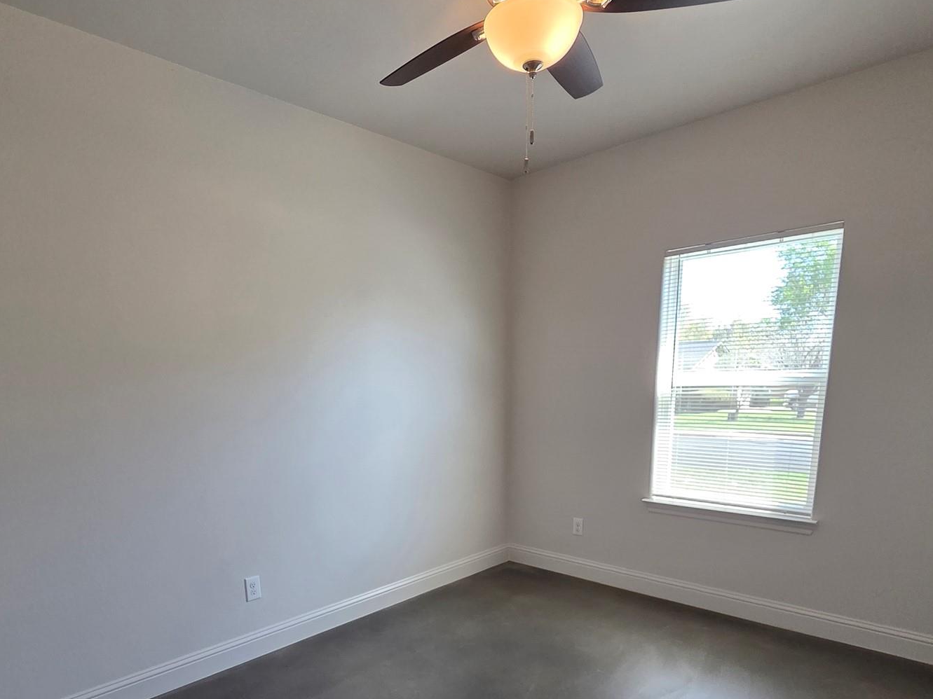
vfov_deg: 63.3
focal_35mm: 20
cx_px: 447
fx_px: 539
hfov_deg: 81.7
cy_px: 497
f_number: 2.2
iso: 200
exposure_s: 1/120
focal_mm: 2.2
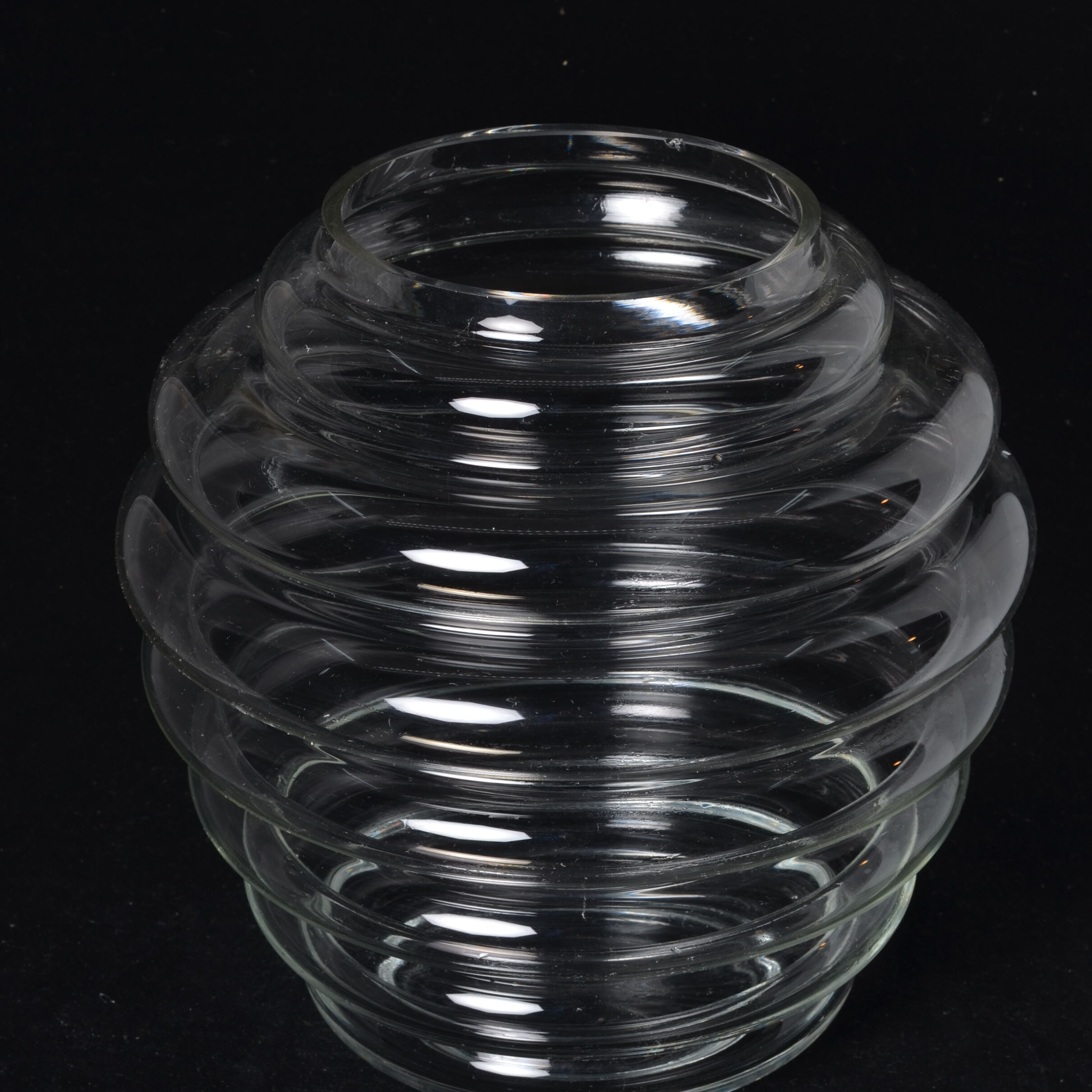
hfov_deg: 17.9
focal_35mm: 97
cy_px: 439
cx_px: 541
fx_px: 3462
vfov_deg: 17.9
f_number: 11
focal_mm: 50
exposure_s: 1/125
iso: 100
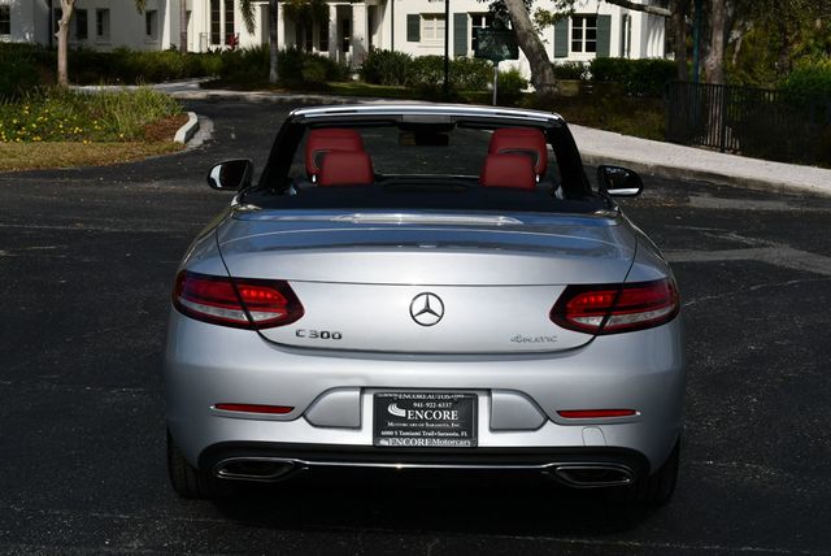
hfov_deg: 28.8
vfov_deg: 19.5
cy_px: 278
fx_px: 1617
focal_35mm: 70
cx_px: 416
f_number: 10
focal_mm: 35
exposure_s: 1/500
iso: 100
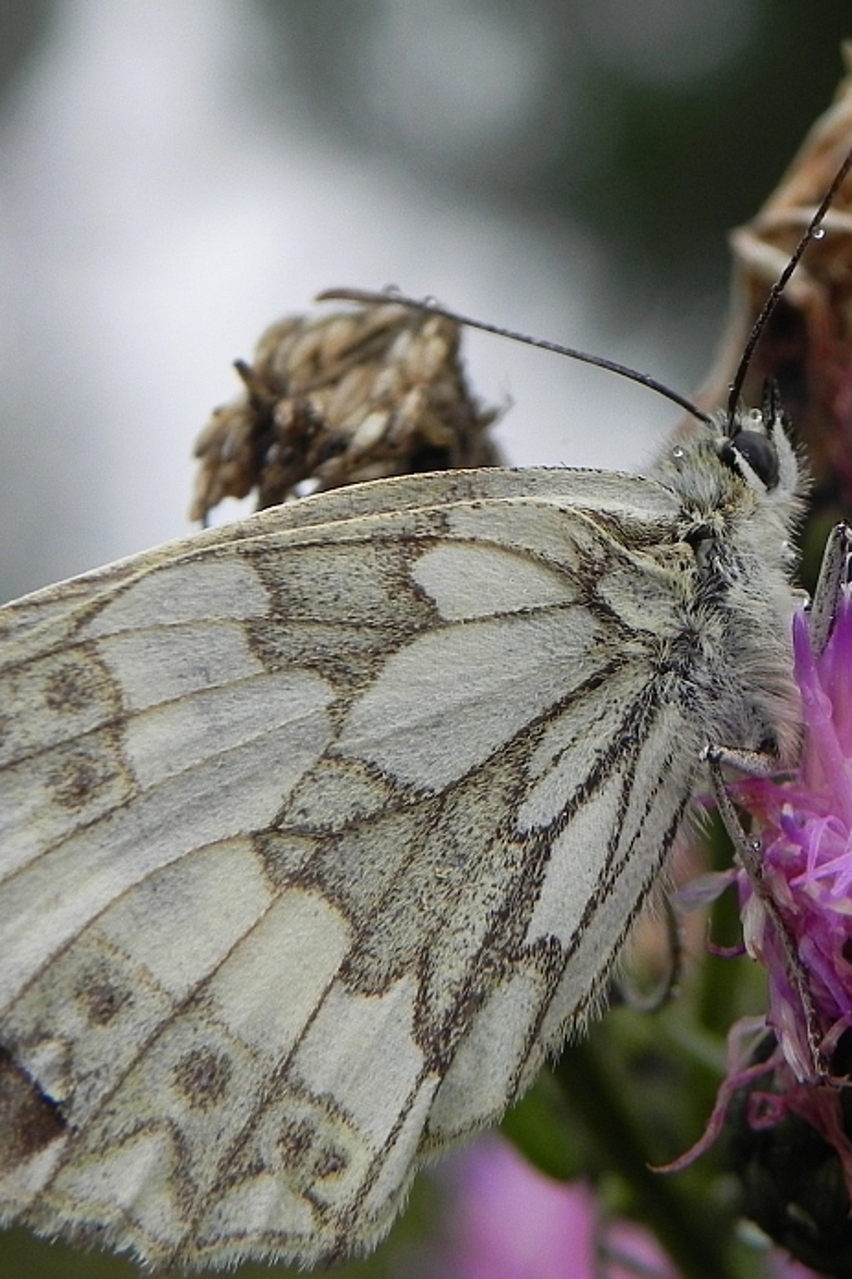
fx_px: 5718
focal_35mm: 161
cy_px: 598
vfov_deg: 12.8
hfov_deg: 8.5
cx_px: 427
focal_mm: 18.8
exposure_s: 1/336
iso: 160
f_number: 4
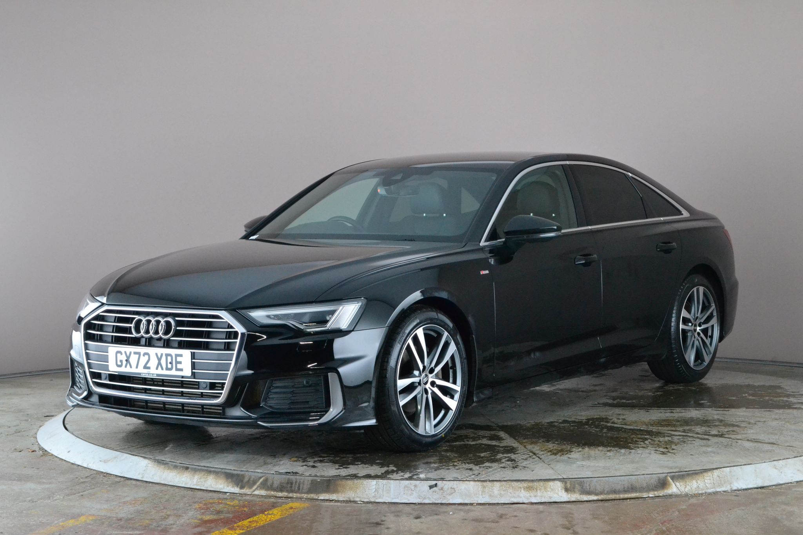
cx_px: 402
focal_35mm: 68
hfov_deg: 29.9
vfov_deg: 20.2
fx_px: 1505
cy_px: 268
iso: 2800
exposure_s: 1/25
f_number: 11
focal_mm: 45
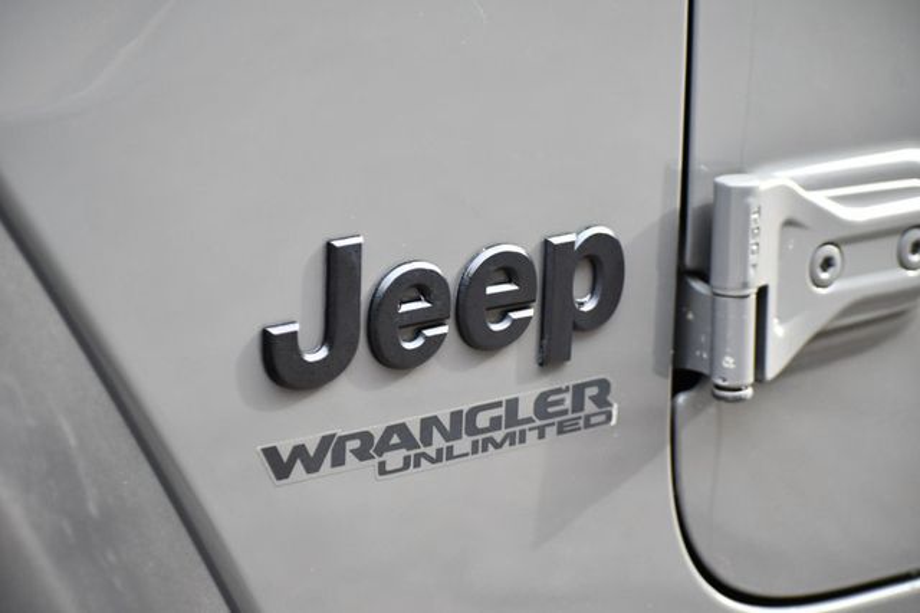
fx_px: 4291
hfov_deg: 12.2
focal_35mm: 168
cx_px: 460
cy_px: 306
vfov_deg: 8.2
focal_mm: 112
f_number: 4.8
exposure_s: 1/250
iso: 800
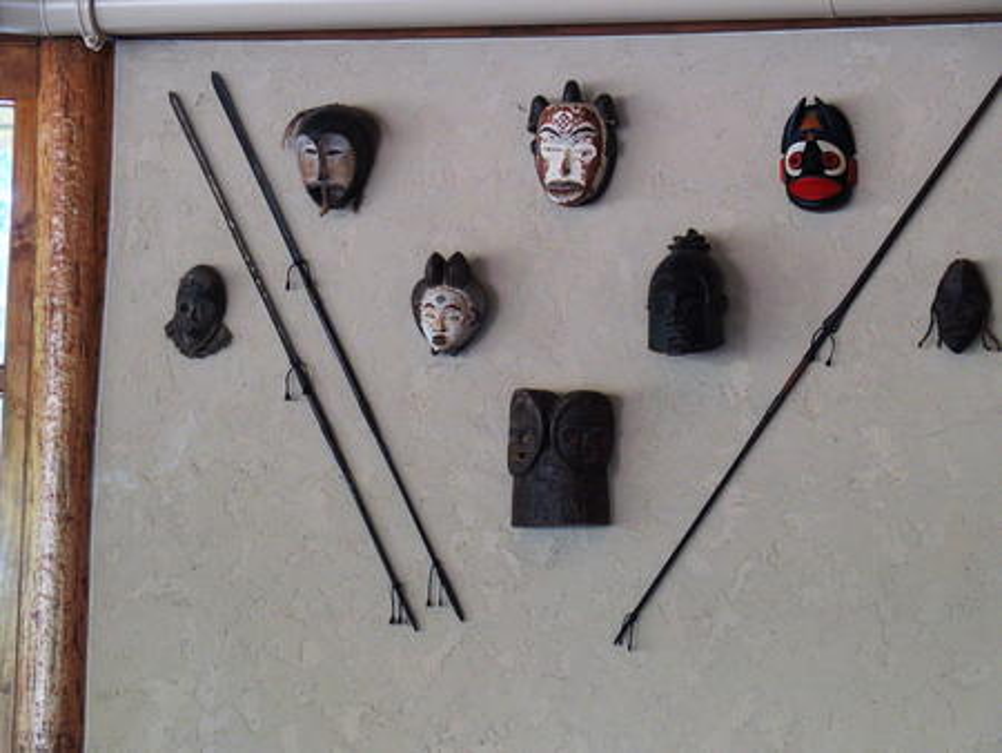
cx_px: 501
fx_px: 3244
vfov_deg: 13.2
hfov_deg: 17.6
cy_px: 376
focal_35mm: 112
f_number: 2.8
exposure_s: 1/80
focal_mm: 24
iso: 400
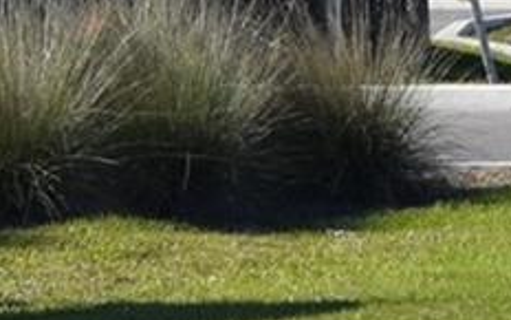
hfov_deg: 3.6
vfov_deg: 2.3
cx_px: 1088
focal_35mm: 580
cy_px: -135
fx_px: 8071
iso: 200
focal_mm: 55
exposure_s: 1/400
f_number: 10
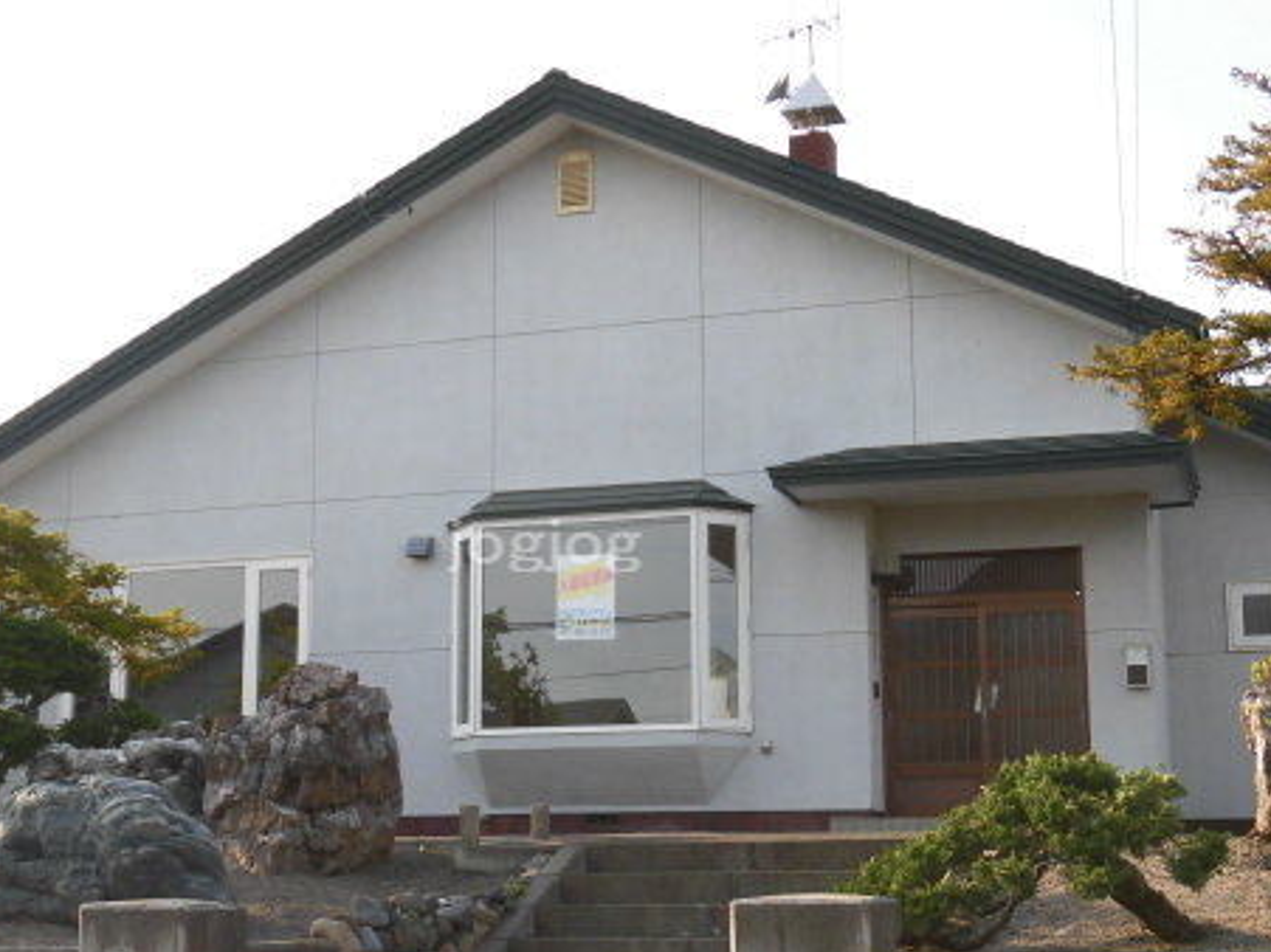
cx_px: 552
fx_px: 2239
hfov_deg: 31.7
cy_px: 538
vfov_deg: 24.0
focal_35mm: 61
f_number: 3.8
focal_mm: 7.72
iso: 100
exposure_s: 1/400
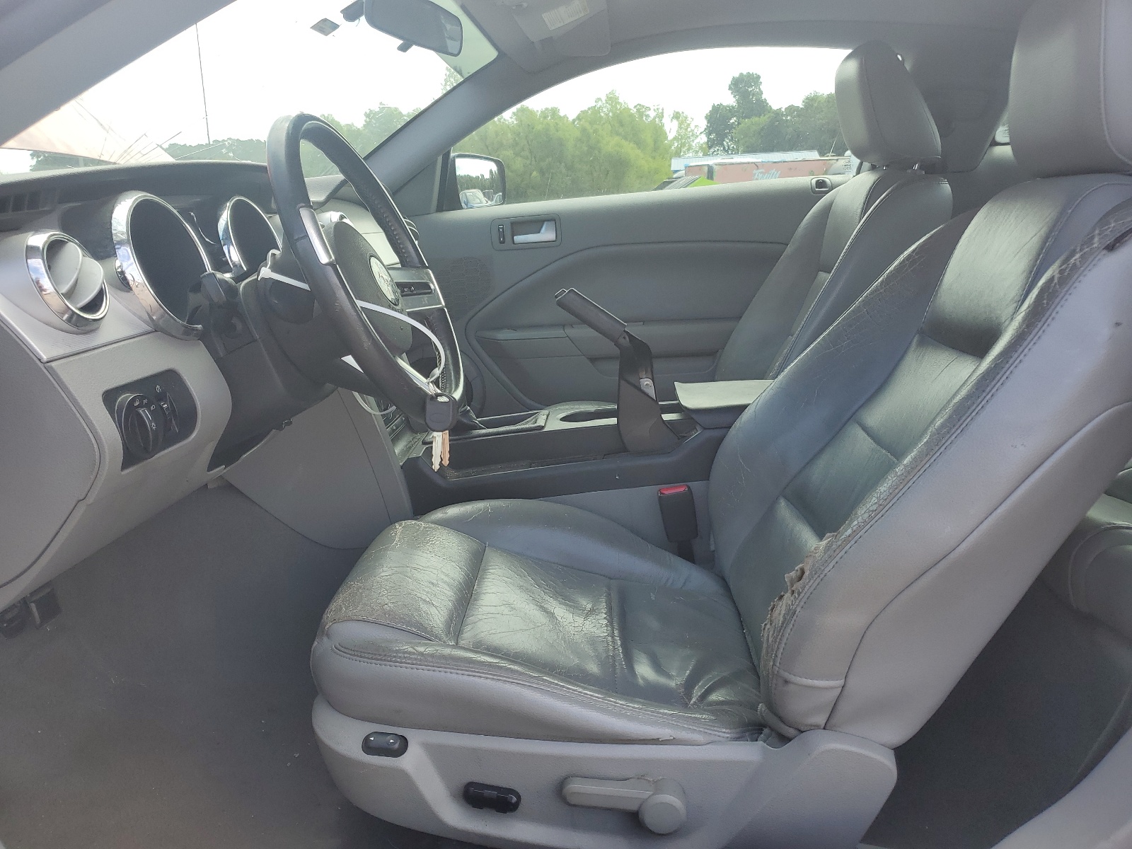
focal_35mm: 26
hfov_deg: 67.3
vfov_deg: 53.1
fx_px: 850
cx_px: 566
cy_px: 424
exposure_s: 1/625
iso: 50
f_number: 1.5
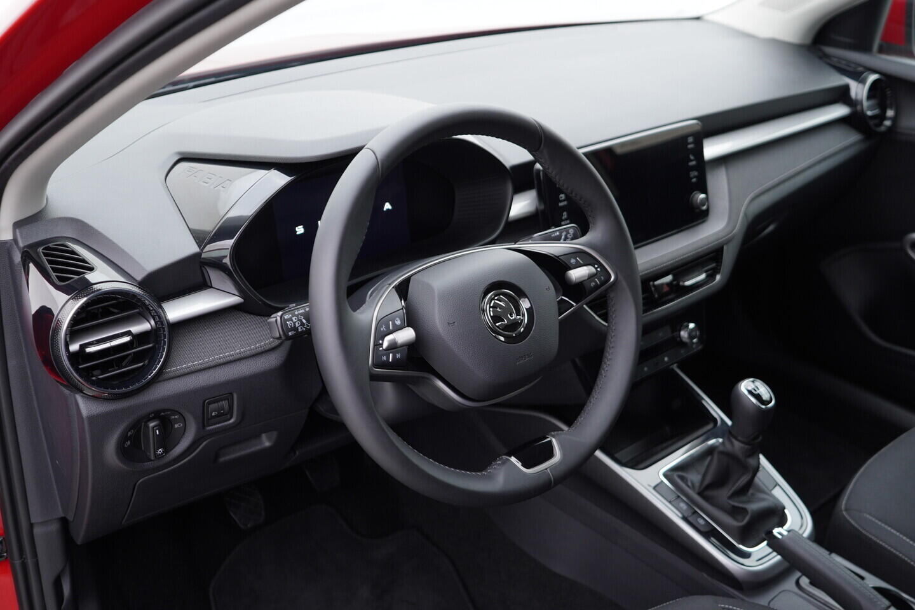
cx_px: 458
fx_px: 915
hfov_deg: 53.1
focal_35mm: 36
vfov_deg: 36.9
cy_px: 305
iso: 160
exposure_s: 1/40
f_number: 2.8
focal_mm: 24
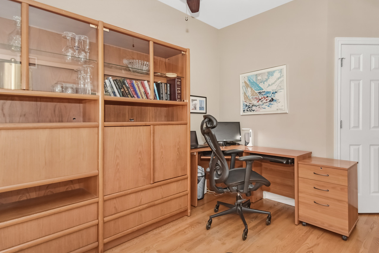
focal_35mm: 19
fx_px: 200
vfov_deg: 64.5
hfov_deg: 86.0
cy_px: 119
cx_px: 225
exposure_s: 1/1250
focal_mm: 10
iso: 400
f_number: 8
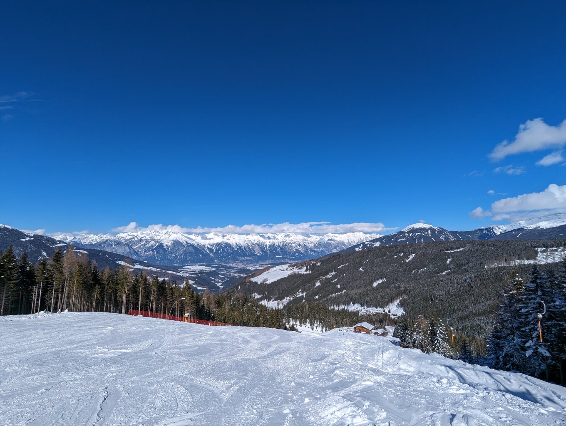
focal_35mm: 16
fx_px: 262
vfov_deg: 78.2
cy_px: 213
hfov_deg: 94.4
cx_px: 283
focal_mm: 2.35
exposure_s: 1/3876
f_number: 2.2
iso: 48
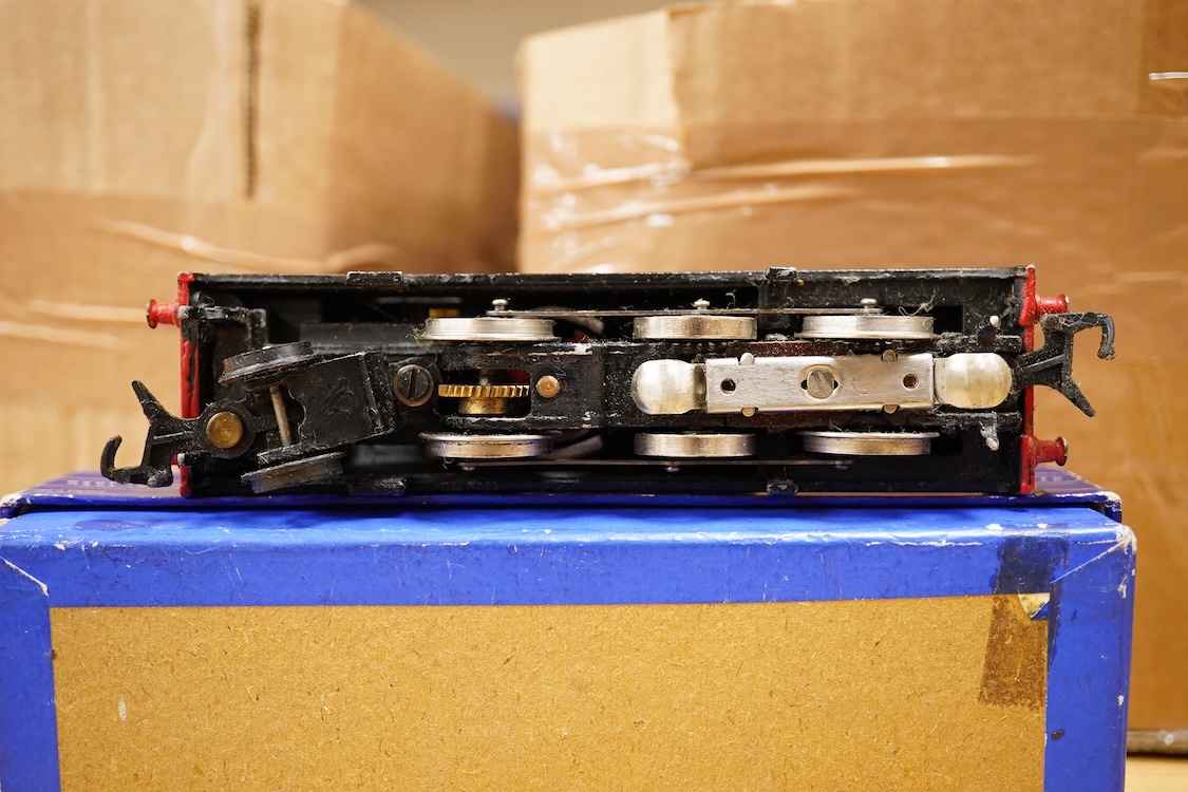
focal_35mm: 45
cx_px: 594
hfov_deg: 43.6
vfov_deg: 29.9
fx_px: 1485
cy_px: 396
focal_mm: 30
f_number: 6.3
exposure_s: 1/80
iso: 2500
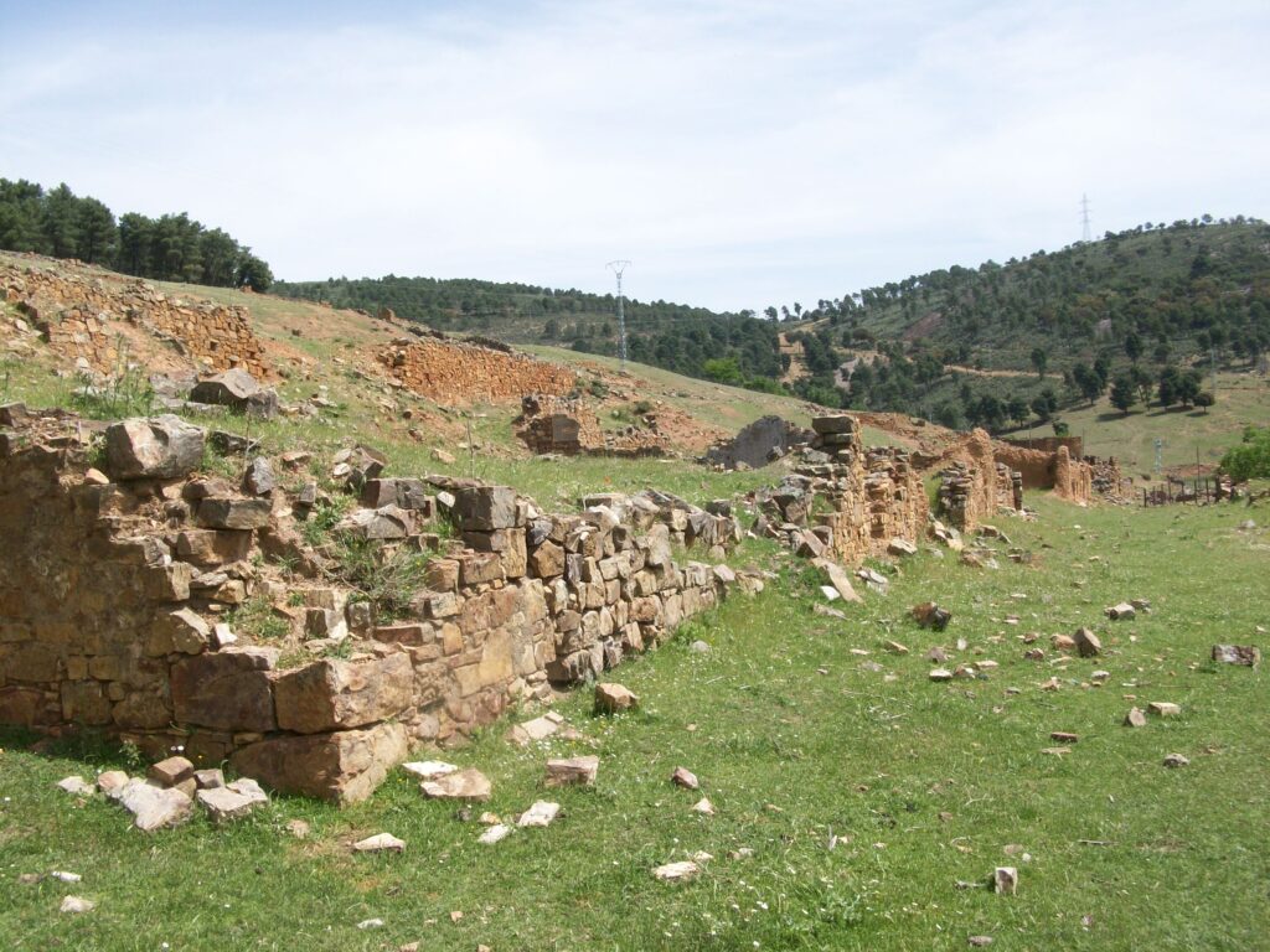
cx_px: 635
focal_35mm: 34
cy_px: 476
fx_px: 1247
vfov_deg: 41.8
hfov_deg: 54.0
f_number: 5.5
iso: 64
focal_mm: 5.7
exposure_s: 1/269
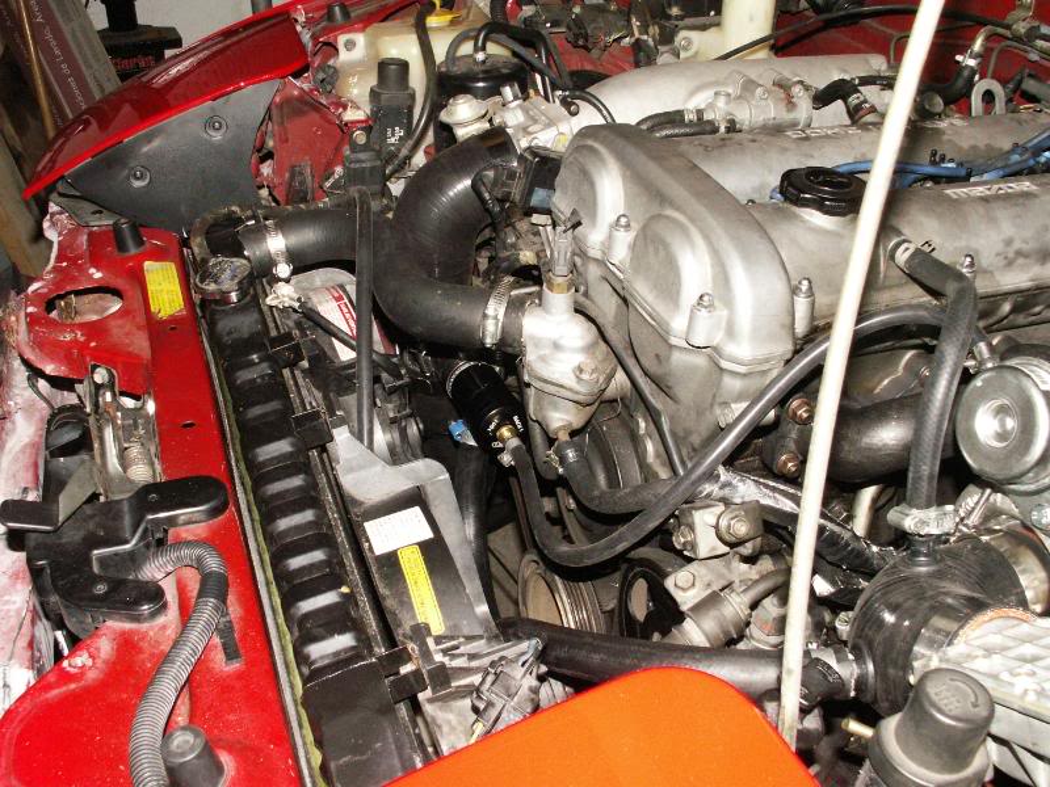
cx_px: 525
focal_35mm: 35
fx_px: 1062
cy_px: 394
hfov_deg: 52.6
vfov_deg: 40.7
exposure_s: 1/50
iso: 160
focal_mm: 5.86
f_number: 6.3
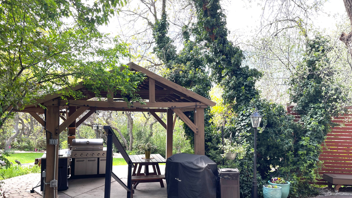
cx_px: 175
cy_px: 115
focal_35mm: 28
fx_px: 261
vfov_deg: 41.4
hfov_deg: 67.9
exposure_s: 1/284
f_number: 1.6
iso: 32
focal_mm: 5.1
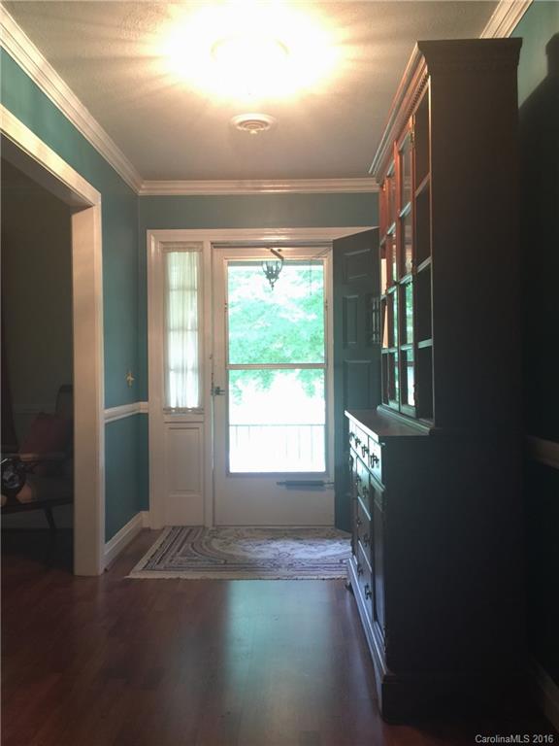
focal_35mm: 29
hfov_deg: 48.2
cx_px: 280
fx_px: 624
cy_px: 373
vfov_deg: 61.7
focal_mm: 4.15
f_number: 2.2
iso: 64
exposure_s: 1/4
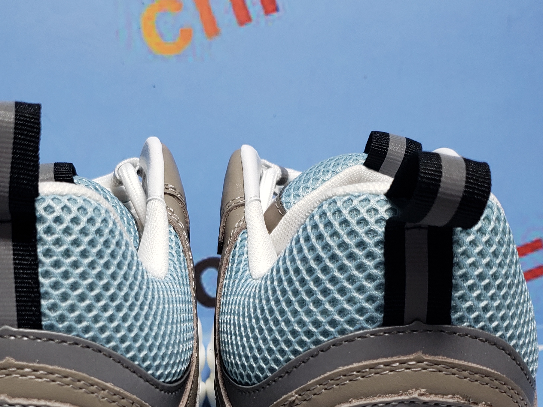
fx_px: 910
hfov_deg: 33.0
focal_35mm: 58
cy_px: 396
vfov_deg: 24.2
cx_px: 189
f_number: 1.5
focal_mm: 4.3
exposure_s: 1/408
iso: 50
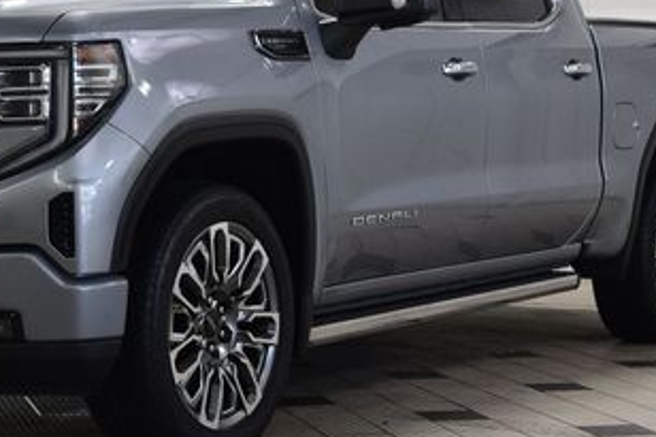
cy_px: 155
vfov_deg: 12.5
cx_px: 173
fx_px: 1986
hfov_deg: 18.6
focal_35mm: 109
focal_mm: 35
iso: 400
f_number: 6.3
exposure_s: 1/20
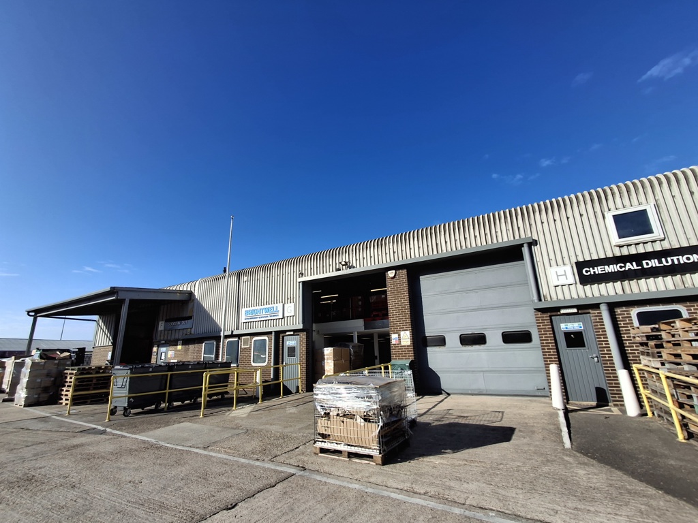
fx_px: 323
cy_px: 262
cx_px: 349
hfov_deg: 94.5
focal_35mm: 16
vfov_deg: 78.1
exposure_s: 1/1332
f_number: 2.2
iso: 40
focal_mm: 1.64
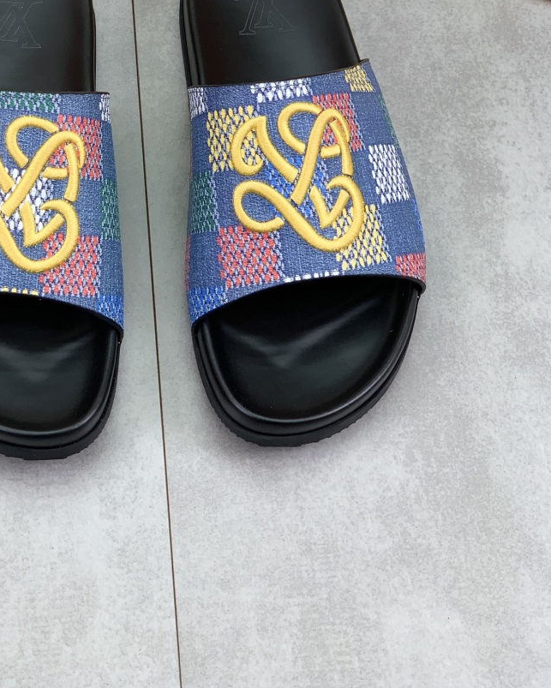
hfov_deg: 16.8
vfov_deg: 20.6
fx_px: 1854
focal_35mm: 91
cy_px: 86
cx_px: 109
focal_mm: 6
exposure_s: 1/100
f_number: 2.4
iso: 25
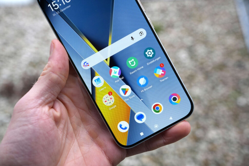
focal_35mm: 54
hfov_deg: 36.9
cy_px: 83
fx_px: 374
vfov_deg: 25.1
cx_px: 124
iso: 250
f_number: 4
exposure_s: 1/60
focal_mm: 36
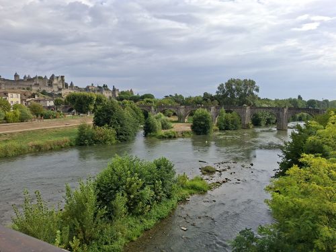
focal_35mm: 23
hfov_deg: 73.9
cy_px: 126
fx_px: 223
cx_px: 168
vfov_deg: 58.9
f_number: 1.8
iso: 50
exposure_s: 1/2427
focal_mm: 5.54
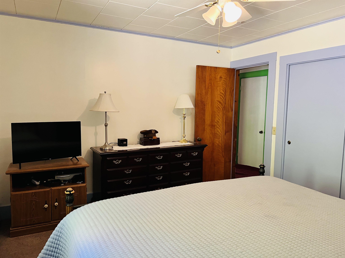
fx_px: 259
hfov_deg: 67.3
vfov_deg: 53.1
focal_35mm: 26
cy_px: 129
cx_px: 172
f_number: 1.5
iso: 320
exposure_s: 1/60
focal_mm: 5.7
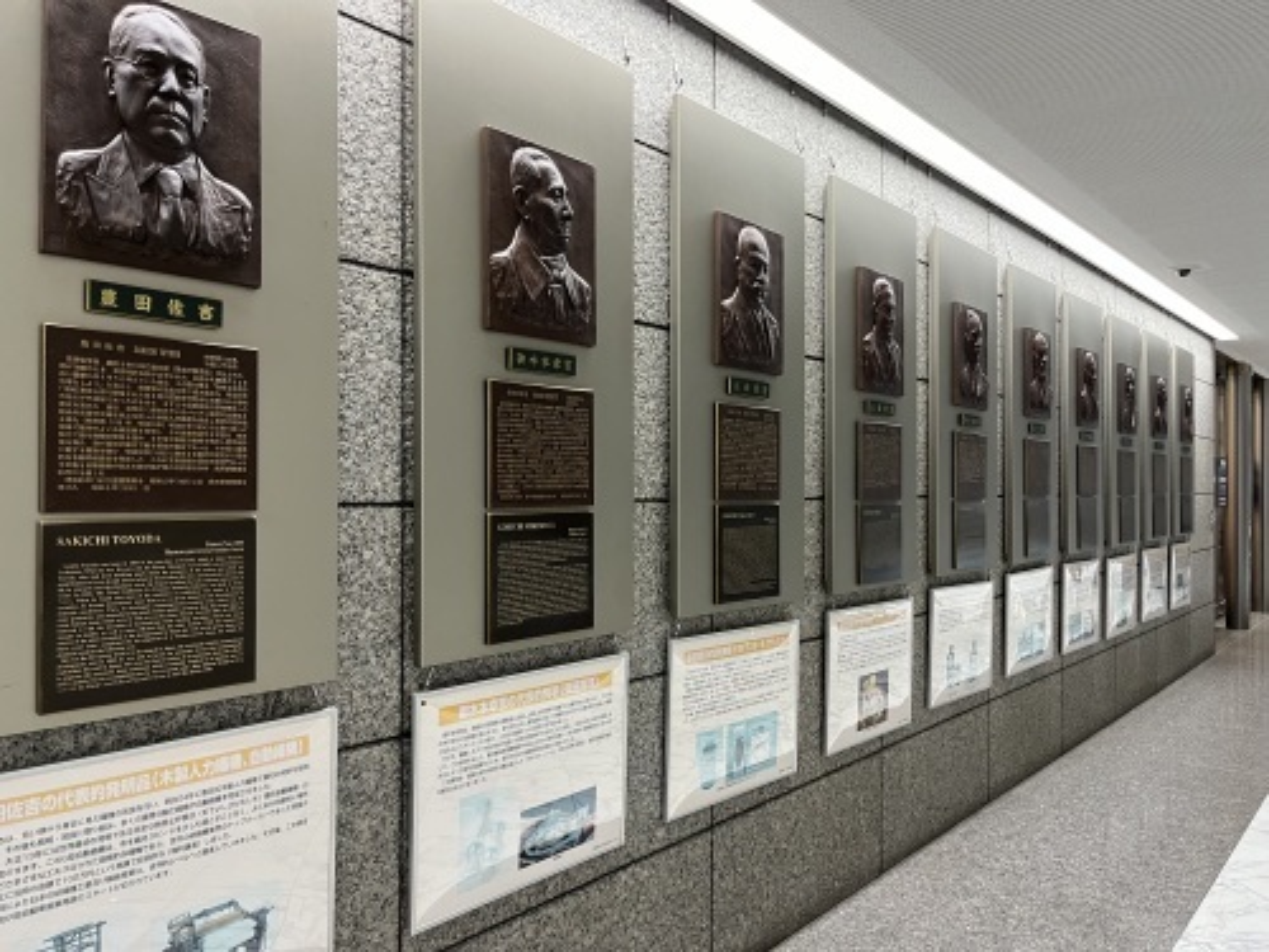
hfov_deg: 67.3
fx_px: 953
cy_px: 476
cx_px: 634
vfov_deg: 53.1
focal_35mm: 26
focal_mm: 5.1
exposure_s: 1/50
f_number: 1.6
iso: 160
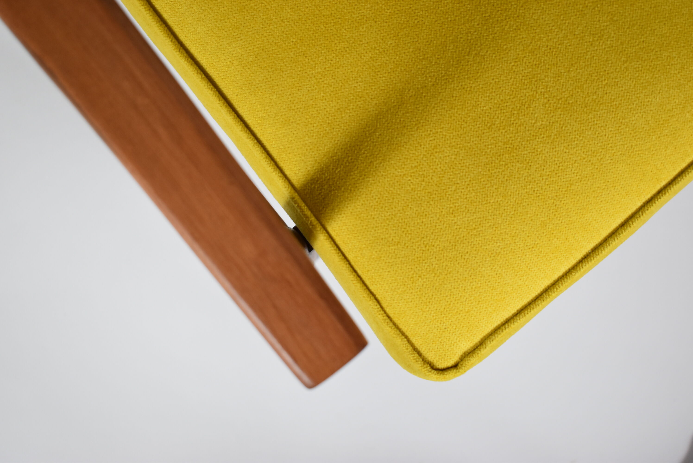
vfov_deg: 28.1
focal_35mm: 48
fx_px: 925
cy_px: 232
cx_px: 346
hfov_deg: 41.1
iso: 800
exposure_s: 1/125
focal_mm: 32
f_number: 5
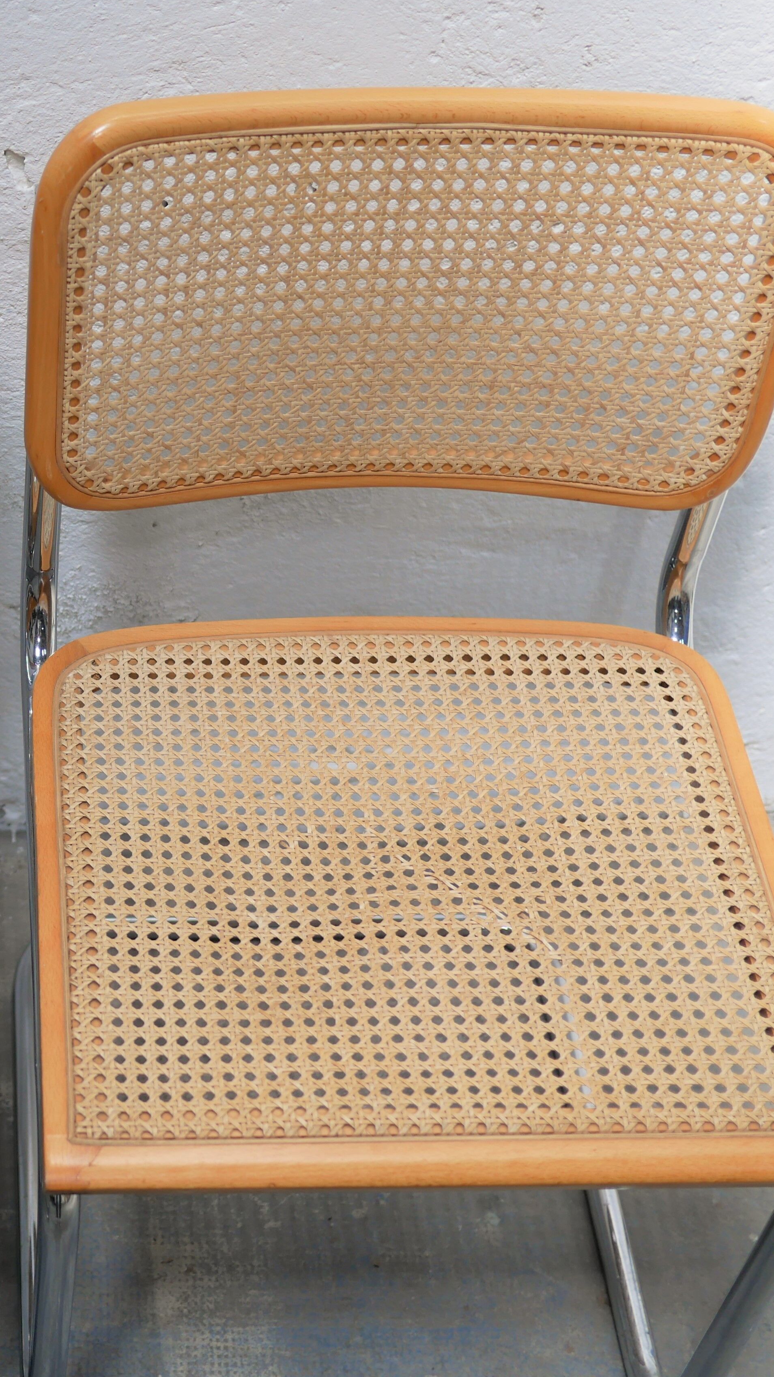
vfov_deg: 35.5
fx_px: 2153
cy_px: 690
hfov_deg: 19.7
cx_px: -29
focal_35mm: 59
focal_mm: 20
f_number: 1.8
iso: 200
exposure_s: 1/125
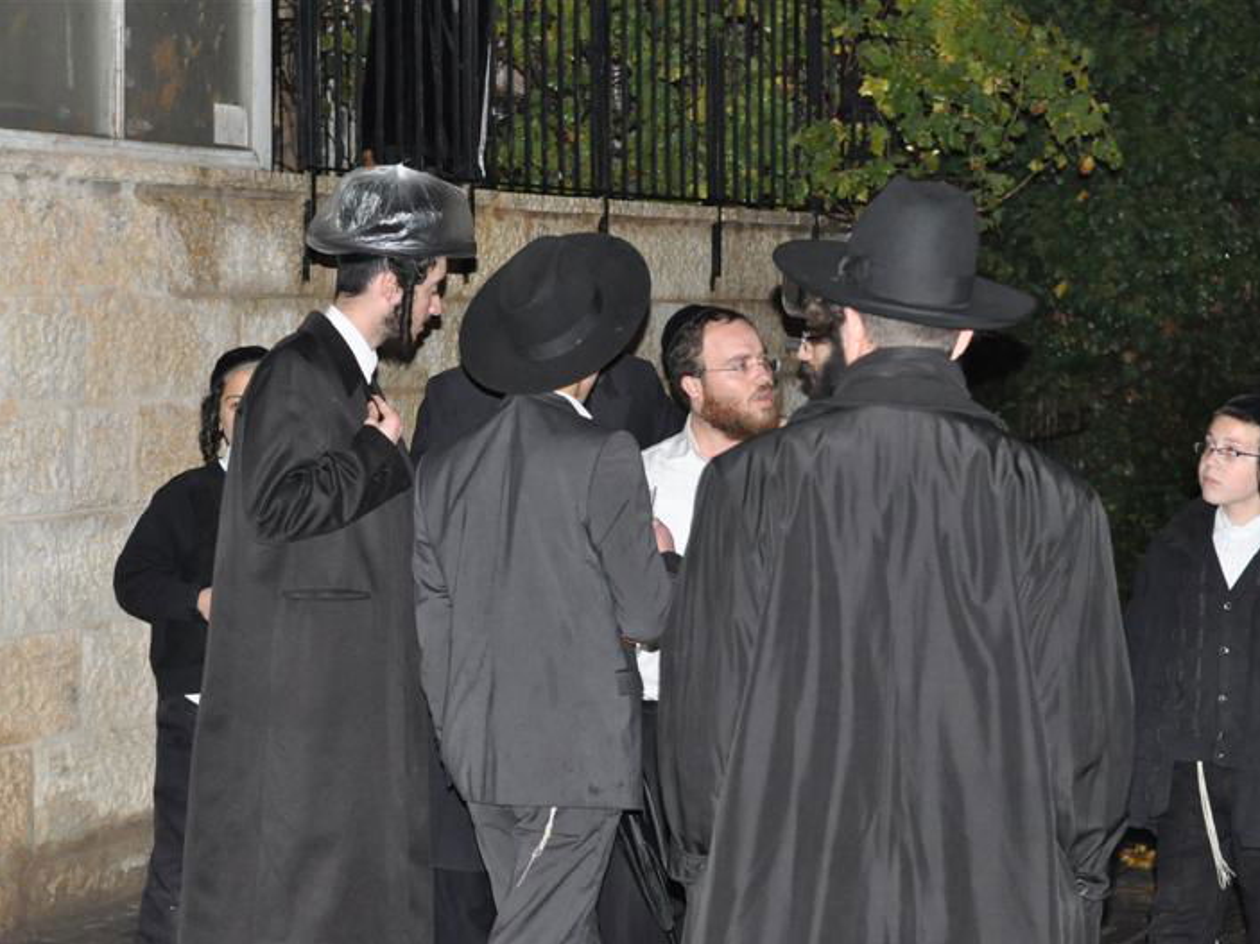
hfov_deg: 23.8
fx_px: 2984
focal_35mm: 82
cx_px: 600
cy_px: 474
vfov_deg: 18.0
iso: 2000
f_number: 5
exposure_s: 1/60
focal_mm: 50
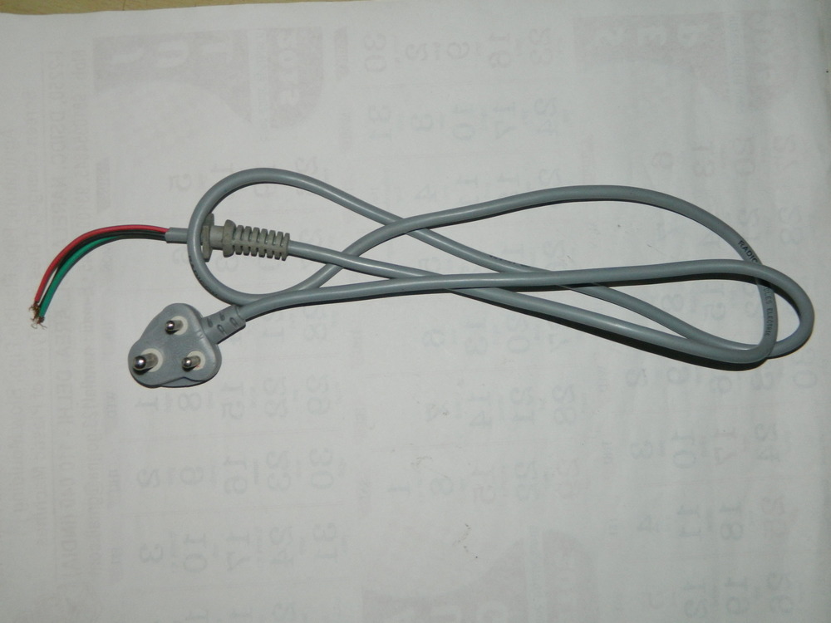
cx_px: 416
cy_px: 312
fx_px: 984
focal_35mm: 41
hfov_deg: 45.8
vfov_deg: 35.1
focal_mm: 7.3
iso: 200
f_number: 9.8
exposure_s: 1/40
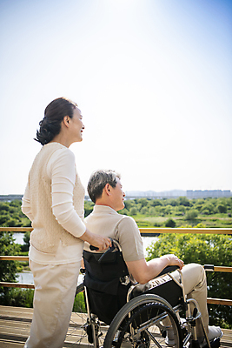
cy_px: 174
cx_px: 116
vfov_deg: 50.7
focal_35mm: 38
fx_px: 367
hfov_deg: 35.1
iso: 160
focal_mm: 38
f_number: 2.8
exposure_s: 1/4000
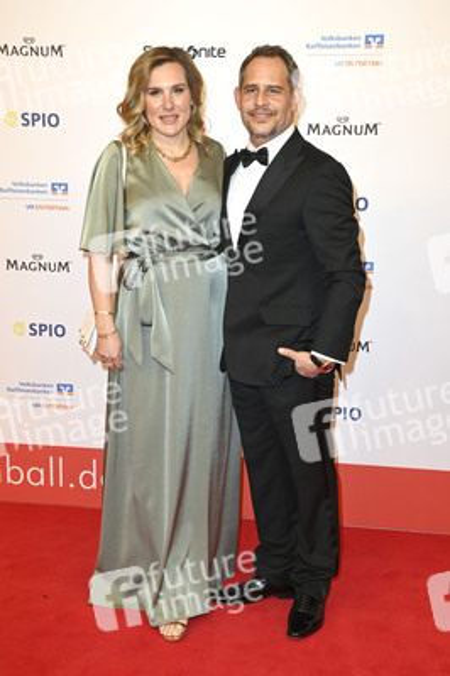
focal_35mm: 50
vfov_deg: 39.6
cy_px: 338
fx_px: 939
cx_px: 225
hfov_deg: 26.9
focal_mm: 50
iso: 640
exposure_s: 1/200
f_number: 7.1
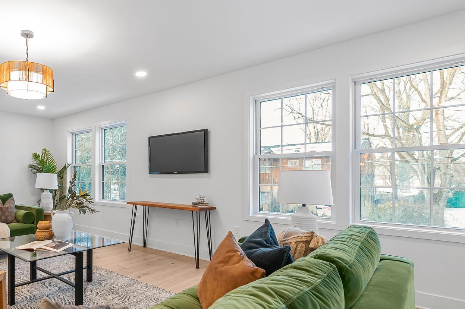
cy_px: 179
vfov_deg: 54.8
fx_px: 297
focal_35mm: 23
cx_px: 114
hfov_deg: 70.8
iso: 1600
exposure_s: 1/50
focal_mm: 14
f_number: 8
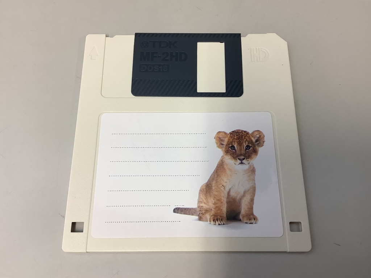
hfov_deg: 58.4
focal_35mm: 31
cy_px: 139
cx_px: 186
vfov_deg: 45.4
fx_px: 332
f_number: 2.4
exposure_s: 1/50
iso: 50
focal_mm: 3.3
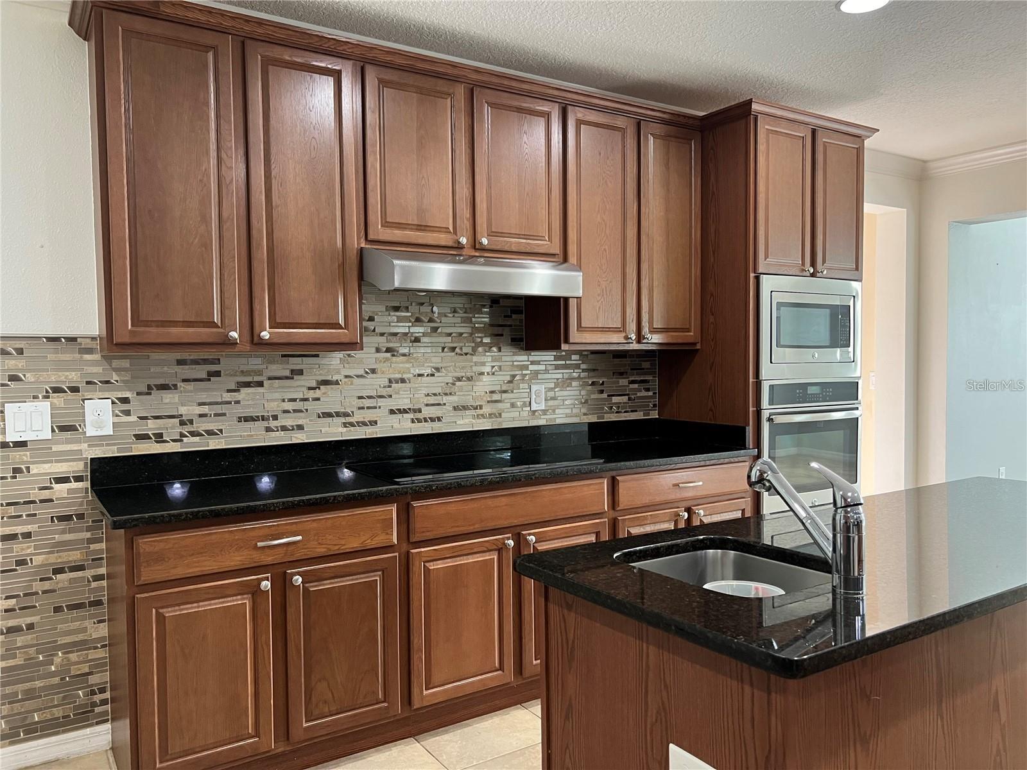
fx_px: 771
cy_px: 385
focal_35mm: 26
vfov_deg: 53.1
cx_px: 514
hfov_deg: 67.3
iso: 200
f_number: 1.5
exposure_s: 1/60
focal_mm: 5.7
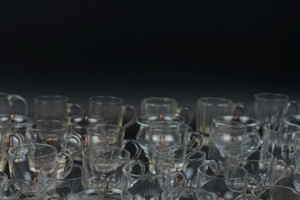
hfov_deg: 28.7
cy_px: 178
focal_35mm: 70
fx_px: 583
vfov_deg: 19.1
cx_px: 103
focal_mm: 28
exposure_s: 1/80
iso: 100
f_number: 5.6
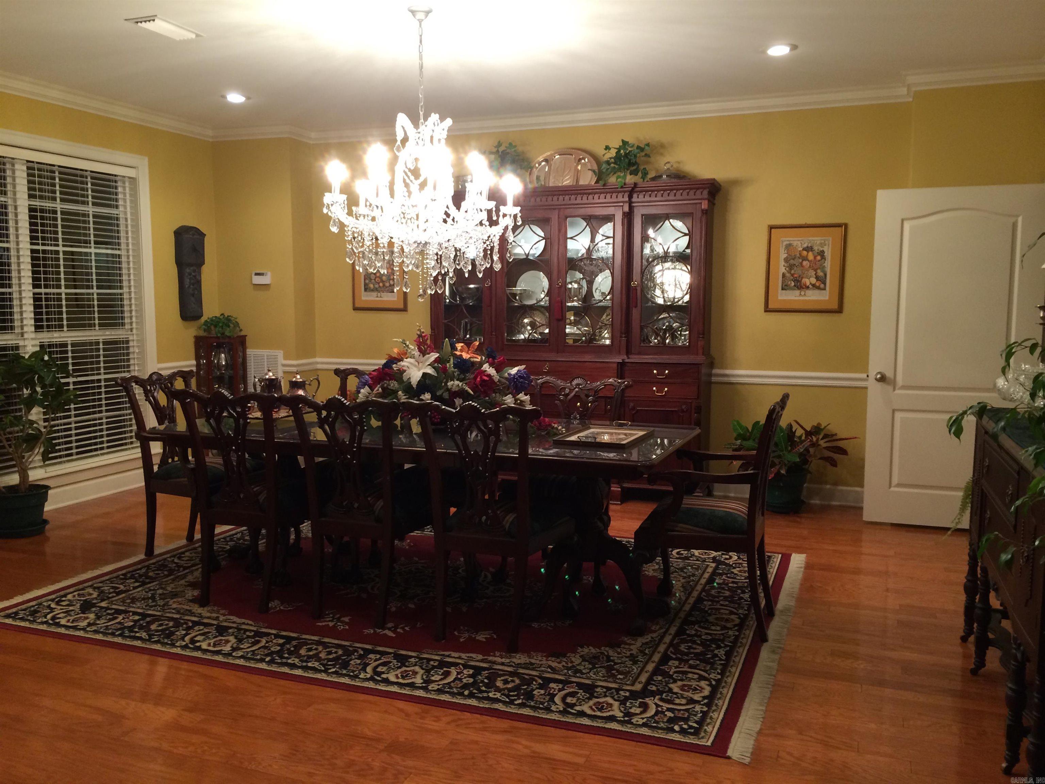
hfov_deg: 60.0
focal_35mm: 30
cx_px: 522
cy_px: 392
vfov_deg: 46.8
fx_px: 906
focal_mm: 4.12
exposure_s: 1/30
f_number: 2.2
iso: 125
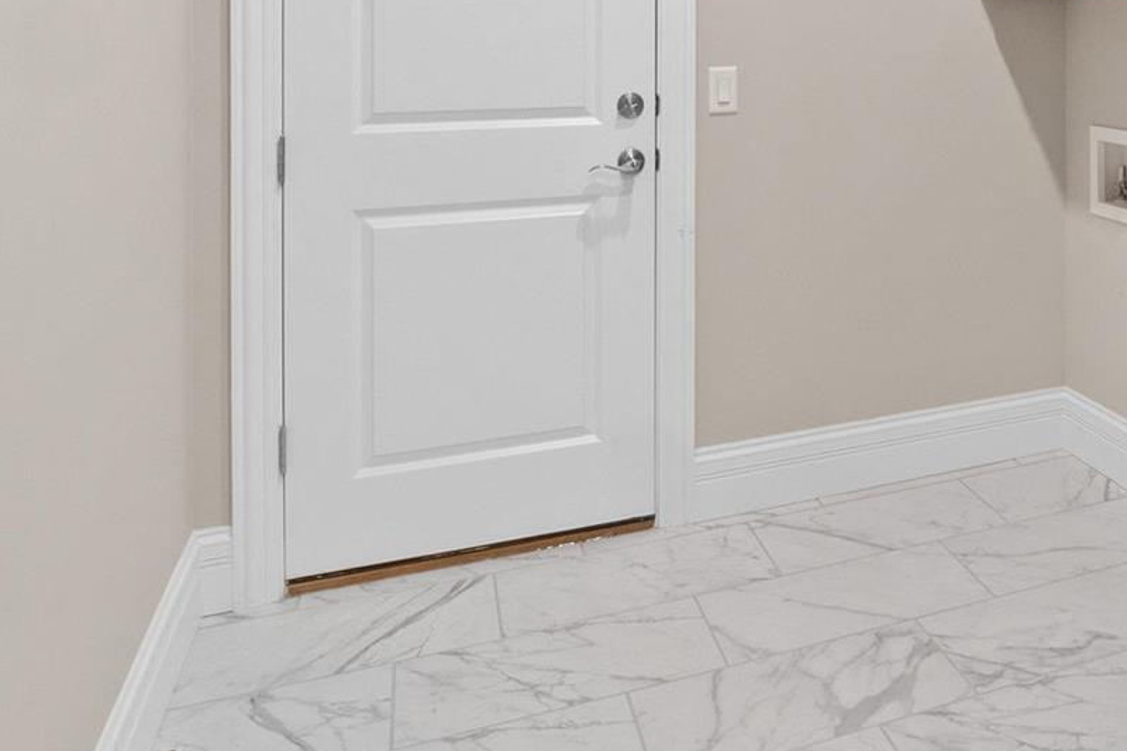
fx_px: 1002
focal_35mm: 32
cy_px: 103
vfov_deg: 38.8
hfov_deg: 53.6
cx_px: 948
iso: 1600
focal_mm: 8
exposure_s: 1/13
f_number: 8
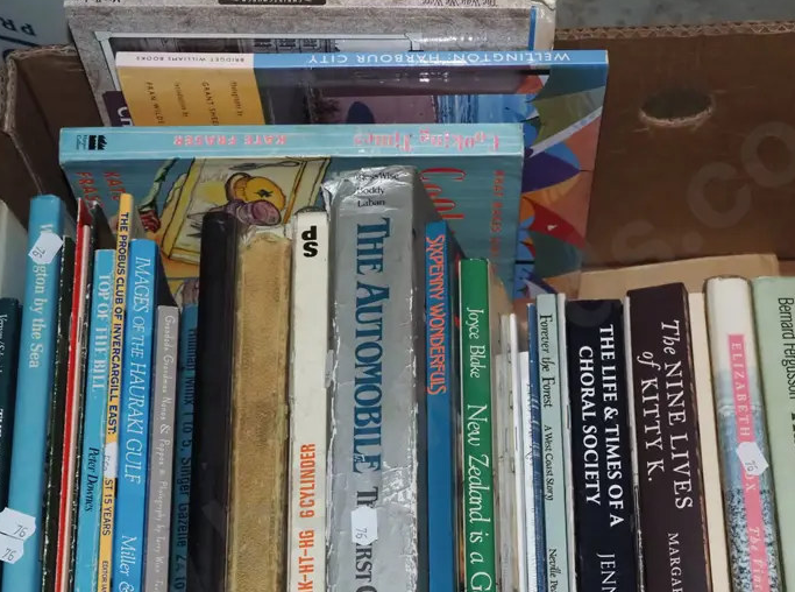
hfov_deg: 28.2
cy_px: 393
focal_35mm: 69
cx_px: 452
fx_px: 1580
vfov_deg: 21.1
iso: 2500
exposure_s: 1/160
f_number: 5.6
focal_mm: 23
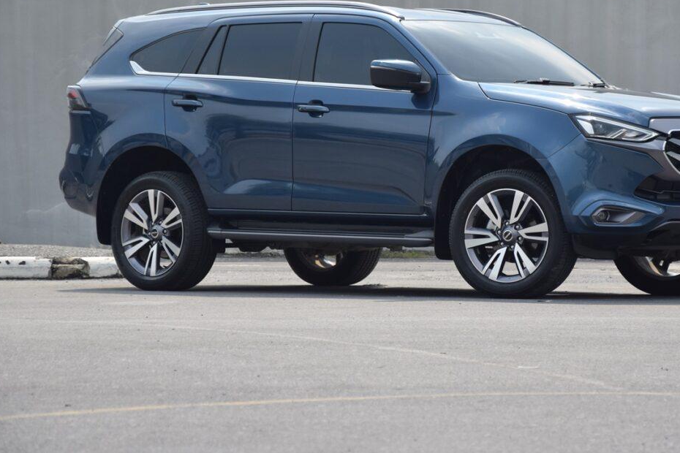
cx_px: 412
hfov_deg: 10.8
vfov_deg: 7.2
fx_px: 3589
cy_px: 161
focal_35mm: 190
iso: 400
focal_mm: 92
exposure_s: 1/1250
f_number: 5.6
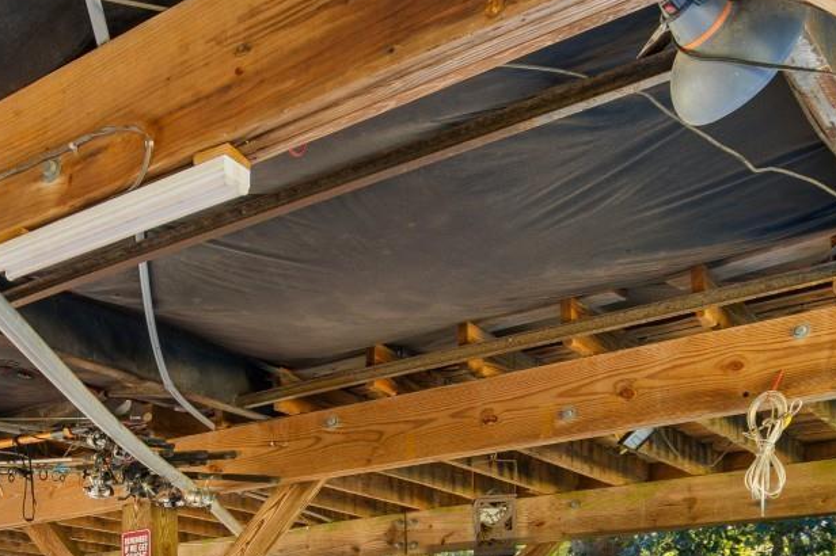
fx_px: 1160
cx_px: -1
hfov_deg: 35.7
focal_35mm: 50
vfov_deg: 24.2
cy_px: 689
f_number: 4.8
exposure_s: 1/8
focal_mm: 13
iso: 100
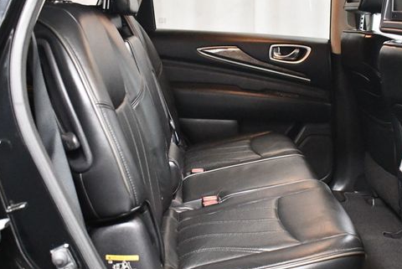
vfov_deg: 28.1
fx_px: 536
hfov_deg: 40.8
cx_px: 250
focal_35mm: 48
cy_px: 137
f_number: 3.5
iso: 9000
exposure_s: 1/60
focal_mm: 18
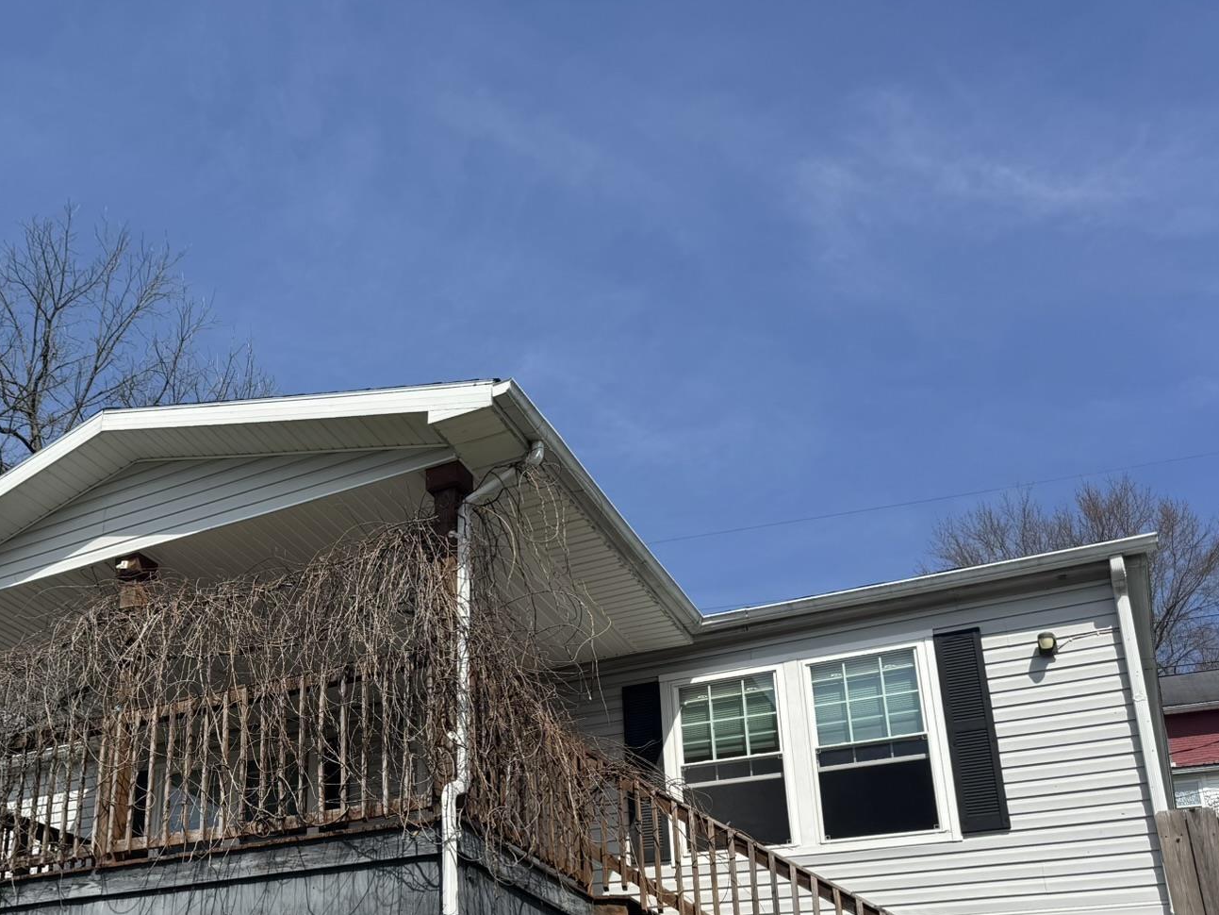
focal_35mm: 38
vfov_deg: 36.6
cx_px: 268
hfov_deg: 46.7
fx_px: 1338
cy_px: 715
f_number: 1.78
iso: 80
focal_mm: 6.76
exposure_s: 1/4950
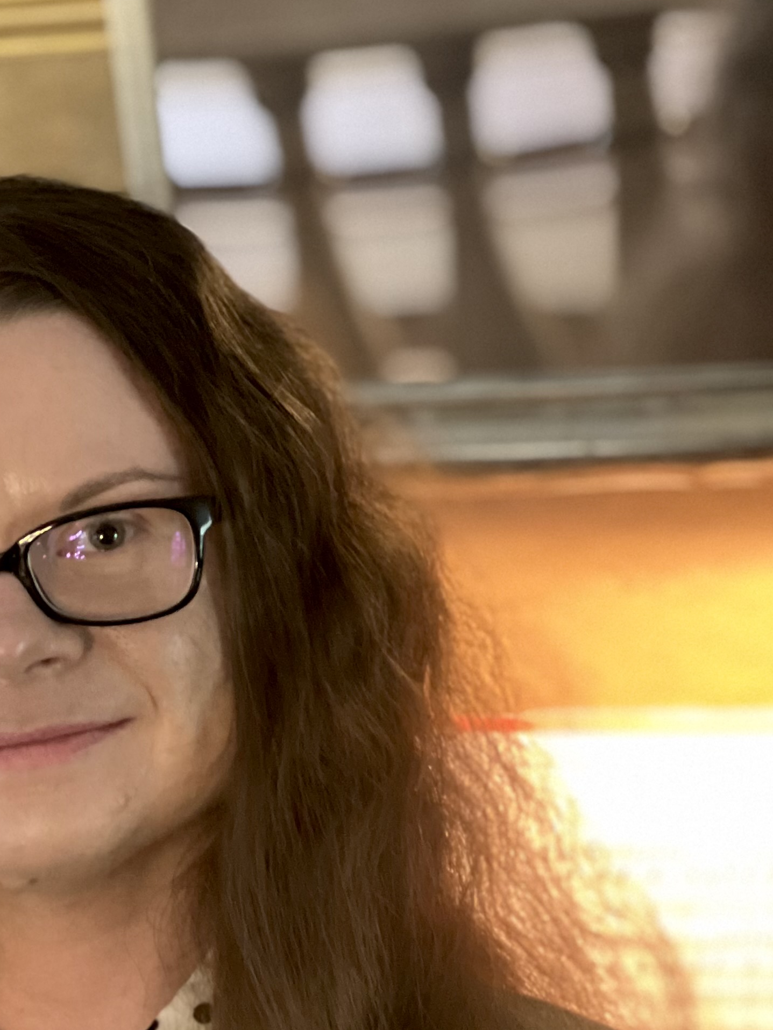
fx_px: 4823
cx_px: 74
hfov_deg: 9.1
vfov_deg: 12.1
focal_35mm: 162
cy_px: 1044
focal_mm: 9
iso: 640
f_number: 2.8
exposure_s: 1/14
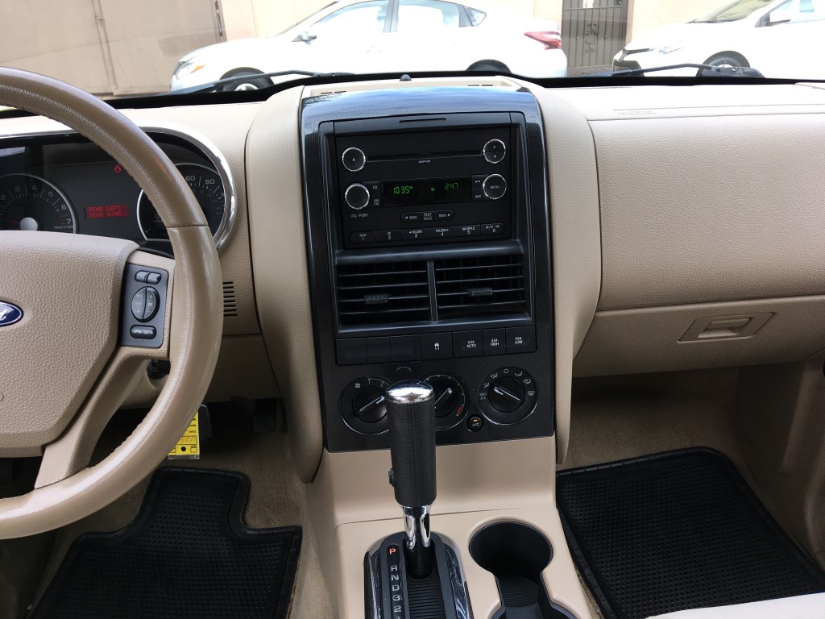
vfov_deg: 48.2
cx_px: 412
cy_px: 310
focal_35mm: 29
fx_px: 691
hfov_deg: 61.7
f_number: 2.2
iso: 25
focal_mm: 4.15
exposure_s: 1/120
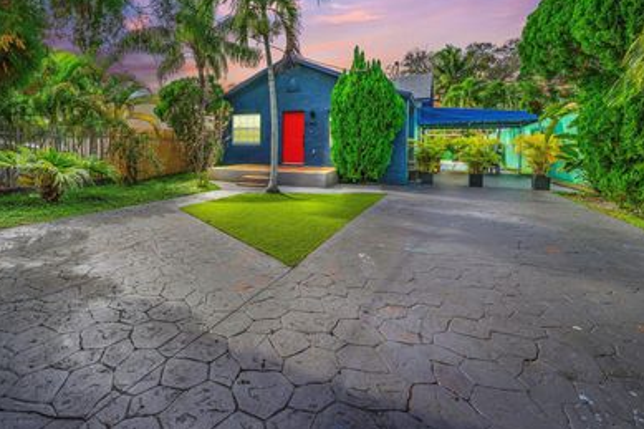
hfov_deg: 88.4
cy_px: 158
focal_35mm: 18
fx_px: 322
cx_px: 245
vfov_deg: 66.2
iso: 400
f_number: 8
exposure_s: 1/2000
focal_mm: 14
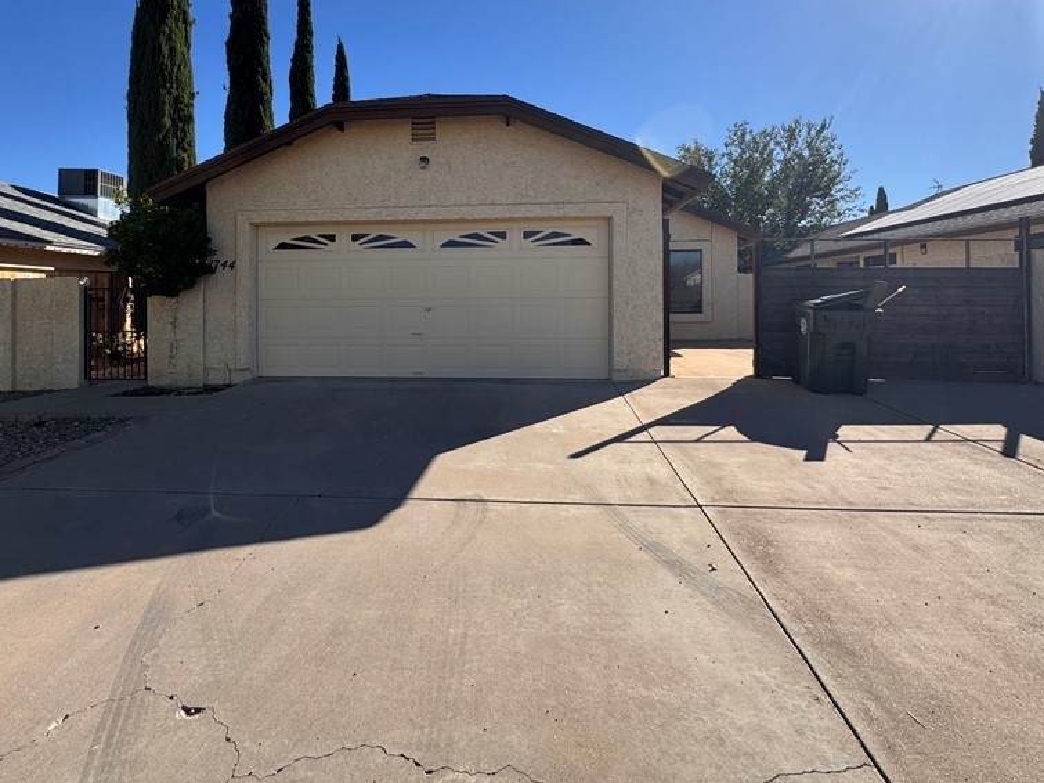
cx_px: 476
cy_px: 299
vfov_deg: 67.7
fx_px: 573
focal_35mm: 19
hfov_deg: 84.5
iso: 50
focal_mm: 2.22
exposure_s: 1/1477
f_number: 2.2
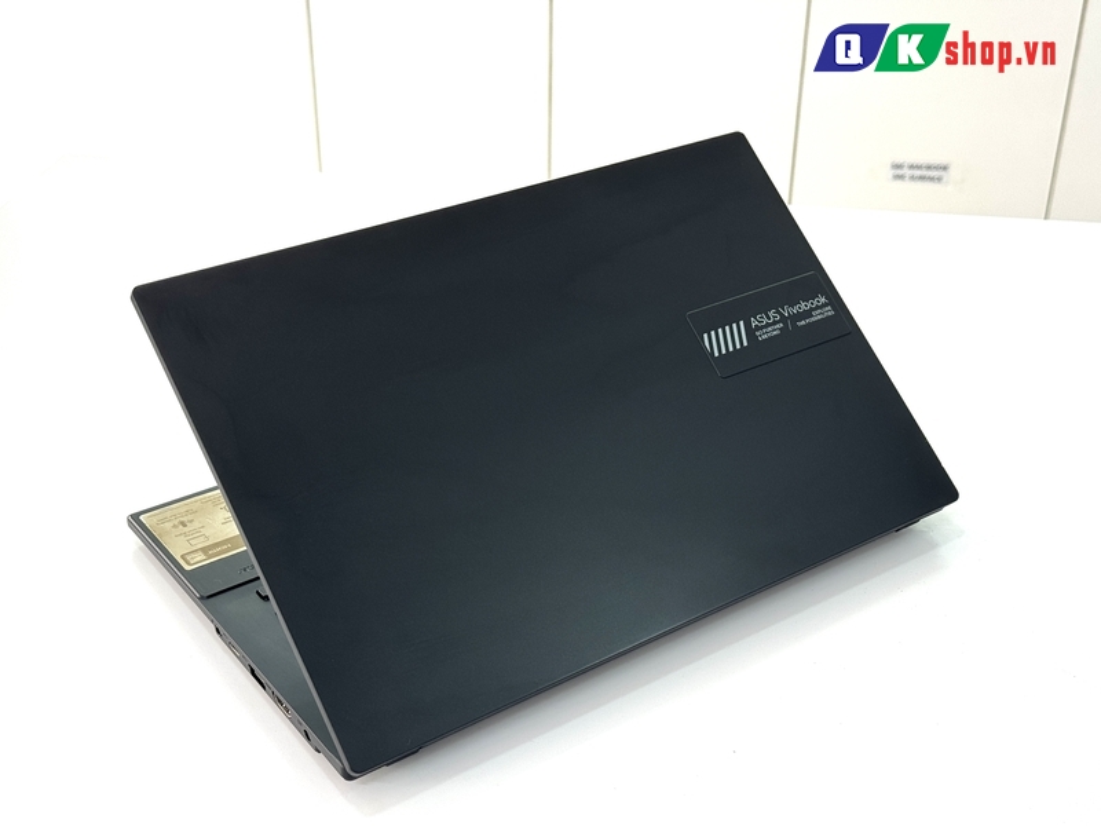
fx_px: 1527
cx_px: 550
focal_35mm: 48
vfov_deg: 30.3
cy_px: 413
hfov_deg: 39.7
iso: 50
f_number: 1.78
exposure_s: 1/121
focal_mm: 6.76
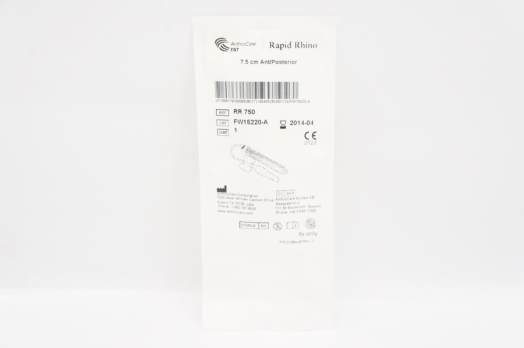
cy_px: 174
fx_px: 720
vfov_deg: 27.2
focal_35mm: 50
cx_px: 262
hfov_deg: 40.0
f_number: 8
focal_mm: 33
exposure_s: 1/250
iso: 3200
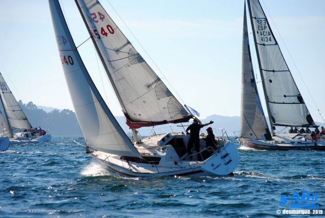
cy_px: 109
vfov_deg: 7.5
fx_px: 1655
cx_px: 162
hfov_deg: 11.2
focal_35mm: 183
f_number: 6.3
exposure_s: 1/640
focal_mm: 122
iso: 100
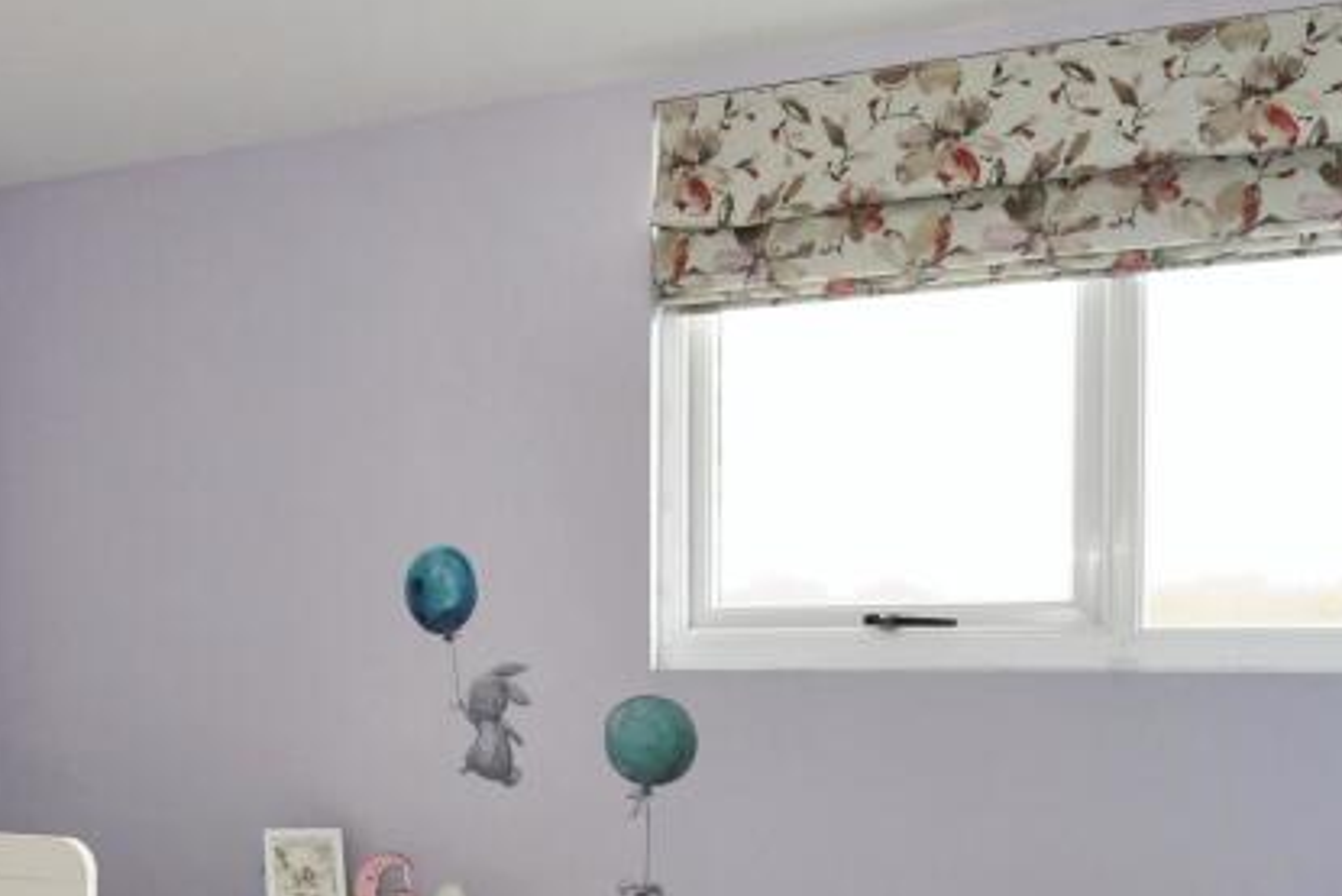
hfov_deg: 49.1
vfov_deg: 33.9
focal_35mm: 37
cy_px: 820
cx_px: 285
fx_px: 1380
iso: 800
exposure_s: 1/125
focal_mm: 10
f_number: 7.1
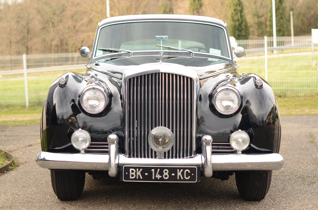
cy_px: 105
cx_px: 159
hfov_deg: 27.0
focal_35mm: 75
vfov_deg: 18.1
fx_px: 661
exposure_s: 1/250
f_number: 3.2
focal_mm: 50
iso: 160
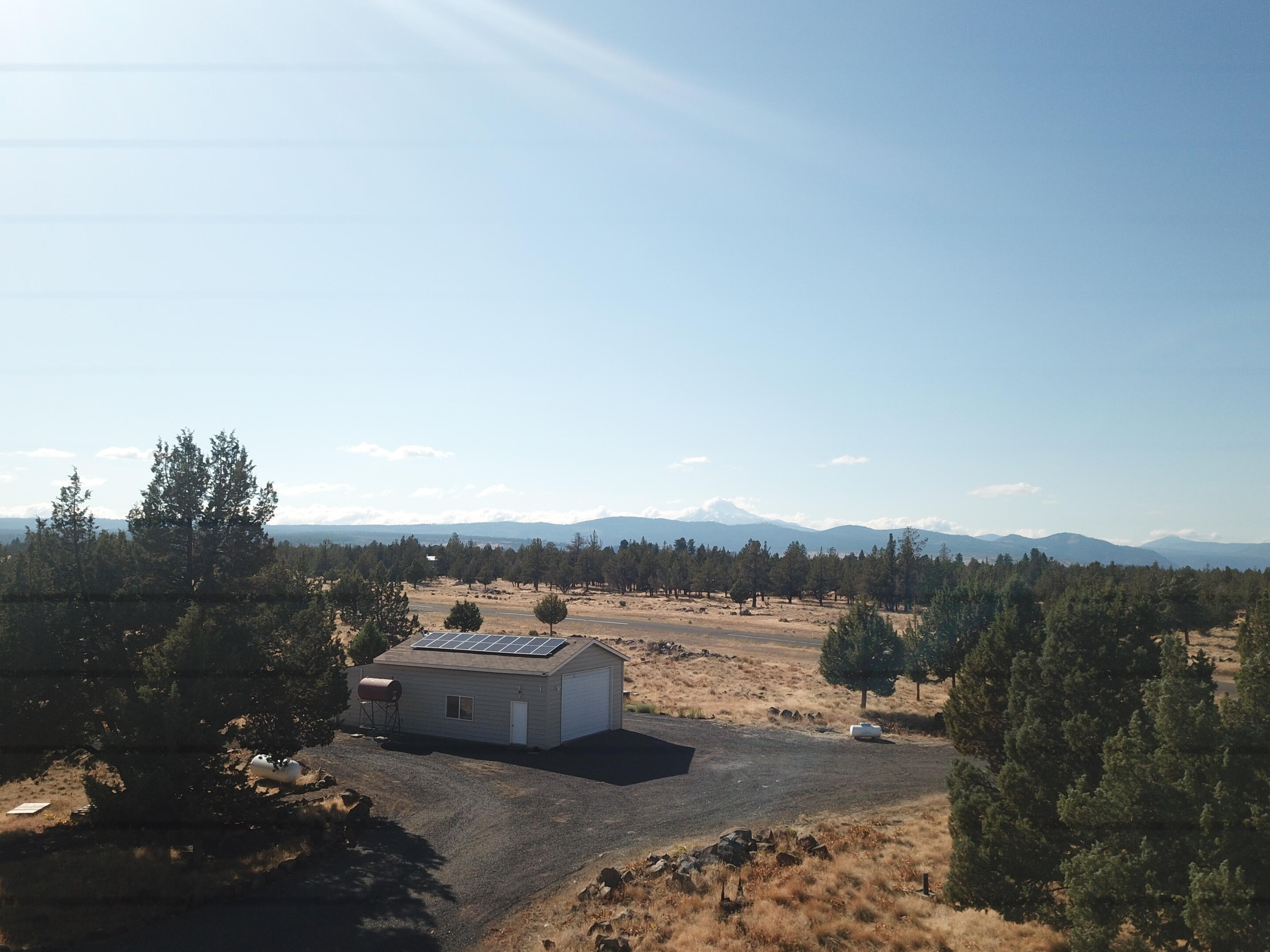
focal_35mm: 27
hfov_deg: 65.3
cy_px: 471
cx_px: 647
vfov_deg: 51.4
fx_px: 991
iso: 100
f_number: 2.2
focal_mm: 4.7
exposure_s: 1/1808
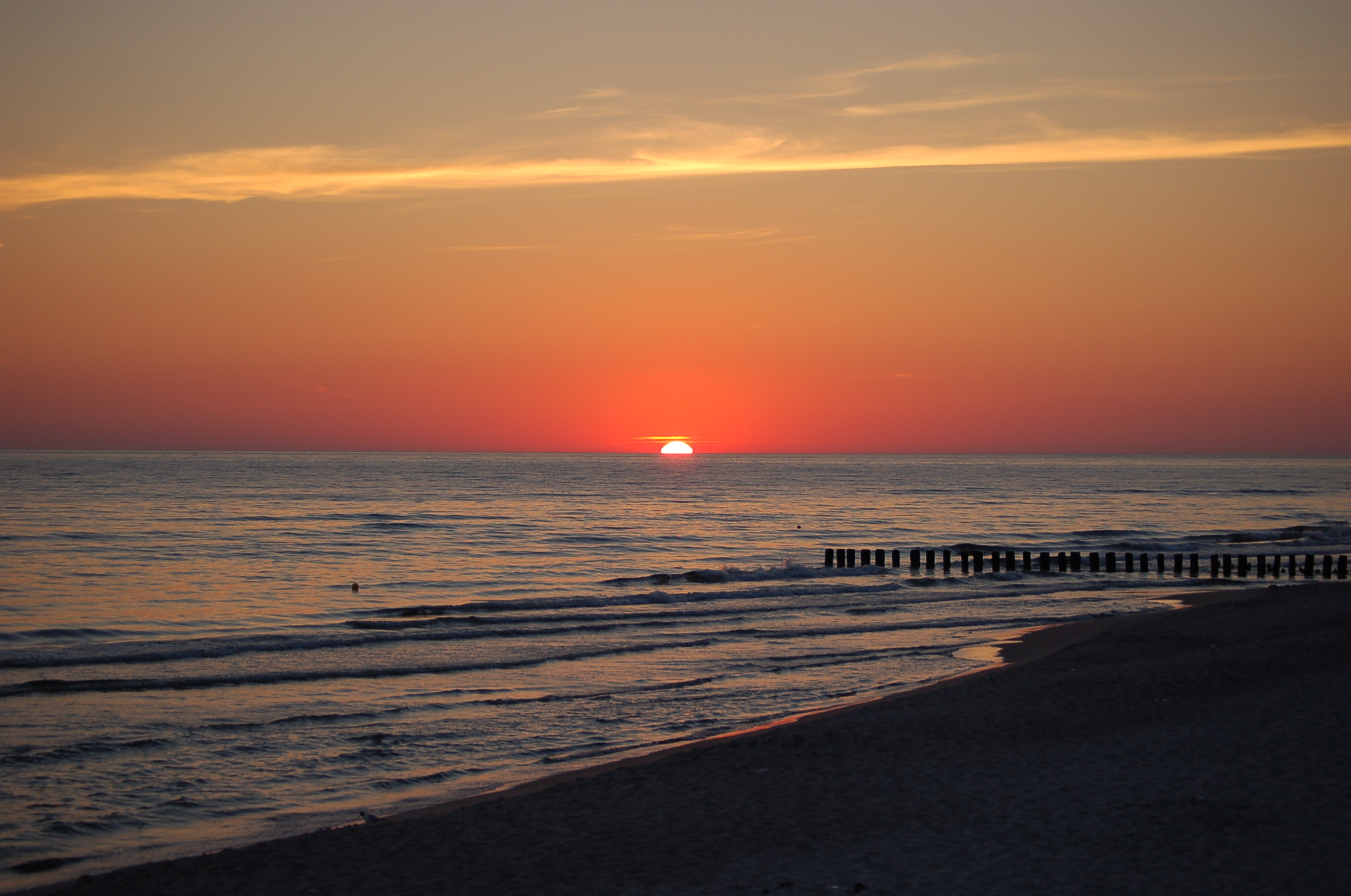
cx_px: 676
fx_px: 3091
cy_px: 448
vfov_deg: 16.5
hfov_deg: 24.7
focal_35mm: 82
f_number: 4.5
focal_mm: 55
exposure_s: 1/500
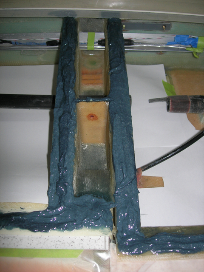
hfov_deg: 37.7
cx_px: 102
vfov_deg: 49.0
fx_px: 299
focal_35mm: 38
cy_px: 136
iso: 64
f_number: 2.8
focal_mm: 7.8
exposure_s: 1/60.1
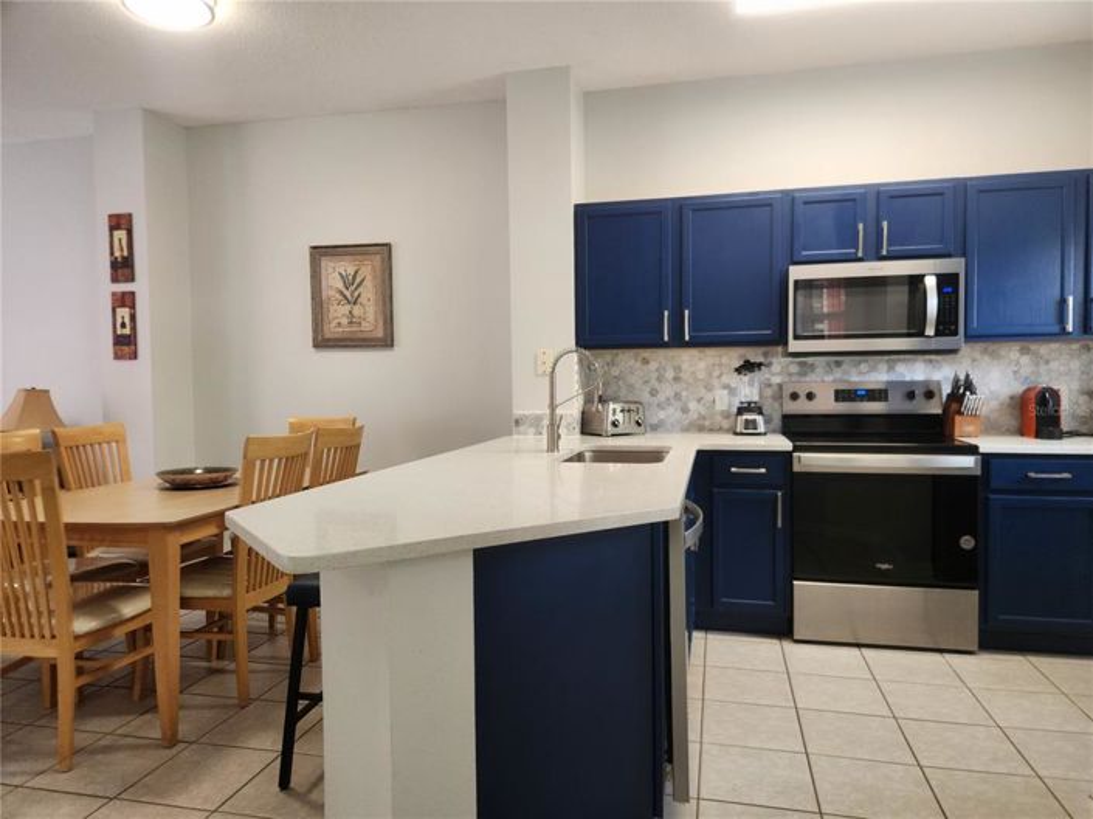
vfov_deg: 58.8
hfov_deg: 74.0
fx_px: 726
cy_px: 410
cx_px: 546
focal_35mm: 23
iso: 200
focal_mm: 5.4
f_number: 1.8
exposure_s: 1/120
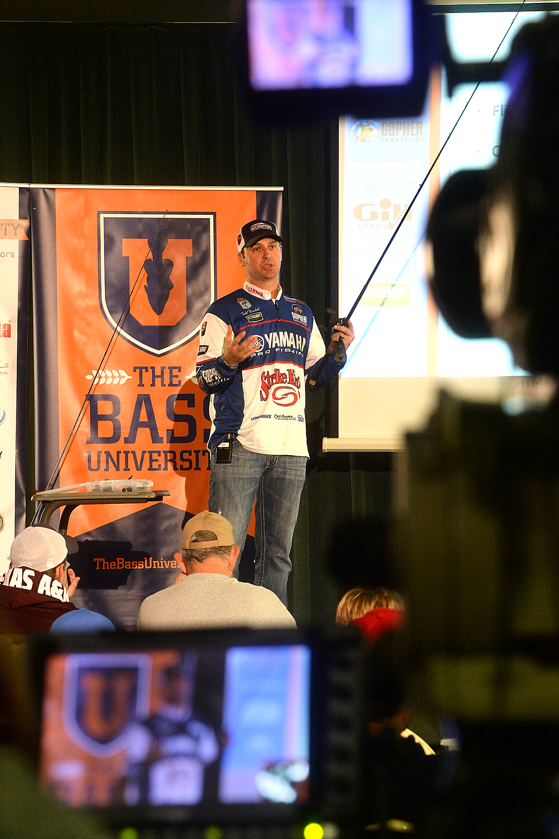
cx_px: 280
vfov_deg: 14.7
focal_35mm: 140
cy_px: 420
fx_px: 3265
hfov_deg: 9.8
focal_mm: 140
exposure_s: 1/20
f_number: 14
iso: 4000
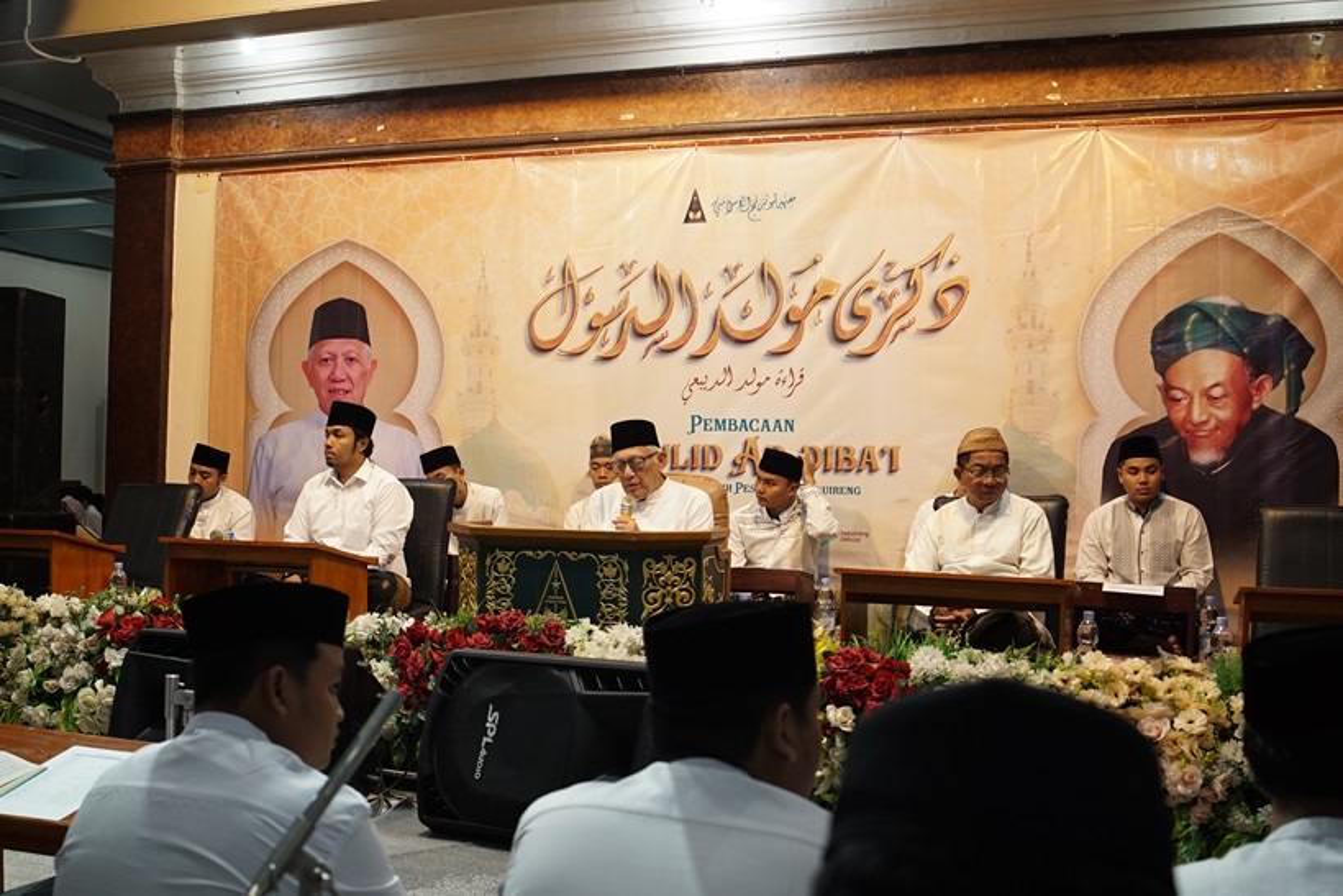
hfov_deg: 54.4
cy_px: 448
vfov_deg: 37.9
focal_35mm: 35
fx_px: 1306
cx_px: 672
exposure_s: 1/100
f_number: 5.6
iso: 1000
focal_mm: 35
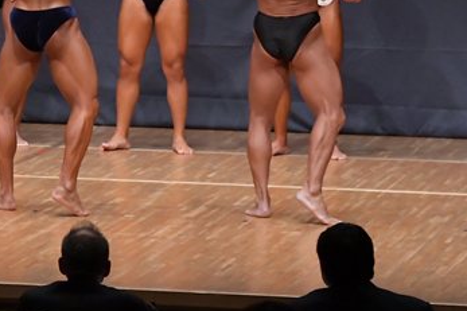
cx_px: -44
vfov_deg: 3.7
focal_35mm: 375
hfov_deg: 5.5
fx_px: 4862
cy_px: -3
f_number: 5.6
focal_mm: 112
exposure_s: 1/400
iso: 6400
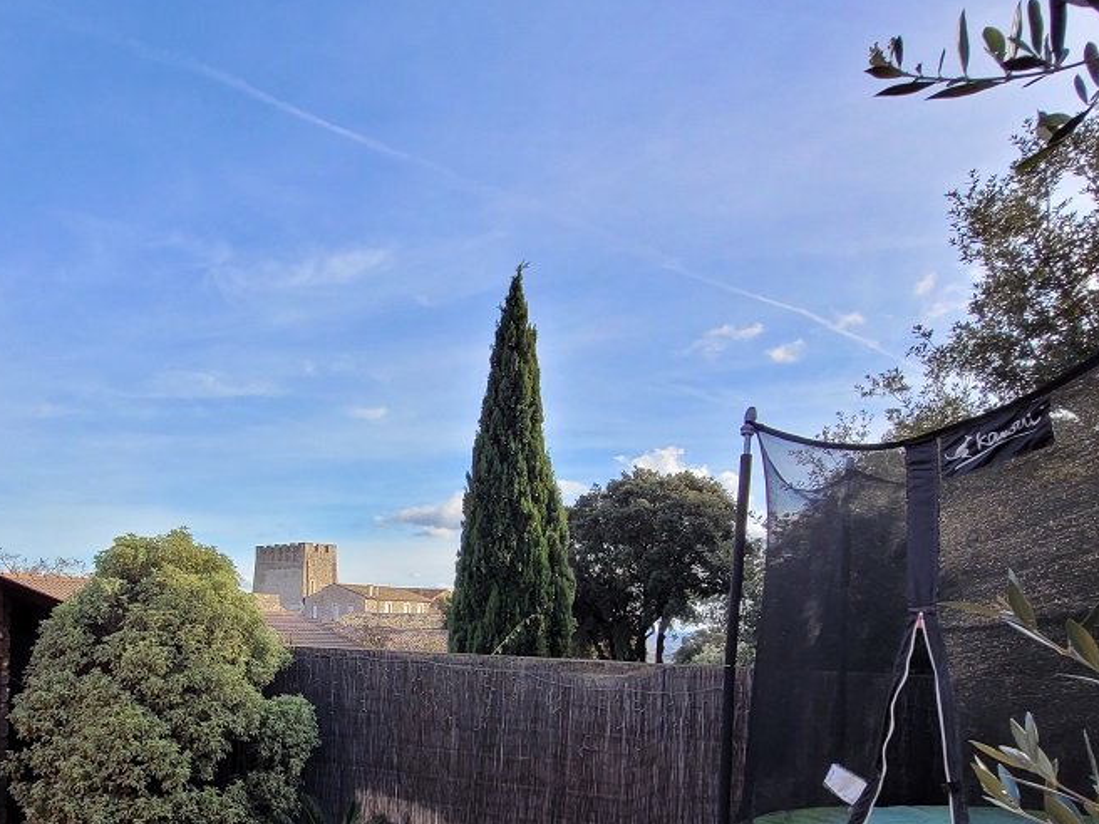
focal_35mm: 23
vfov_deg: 56.1
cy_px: 615
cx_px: 333
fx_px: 730
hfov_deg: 70.9
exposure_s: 1/677
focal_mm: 1.74
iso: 40
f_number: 2.2
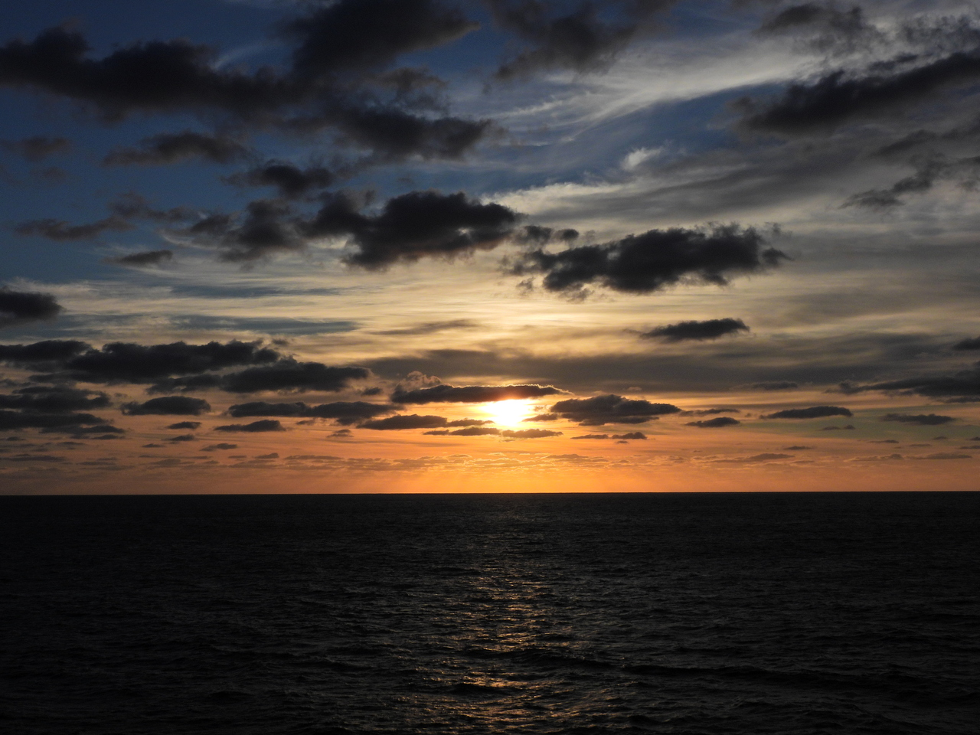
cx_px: 490
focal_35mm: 47
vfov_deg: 30.9
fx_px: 1331
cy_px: 368
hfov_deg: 40.4
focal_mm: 8.4
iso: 100
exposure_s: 1/1600
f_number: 6.3
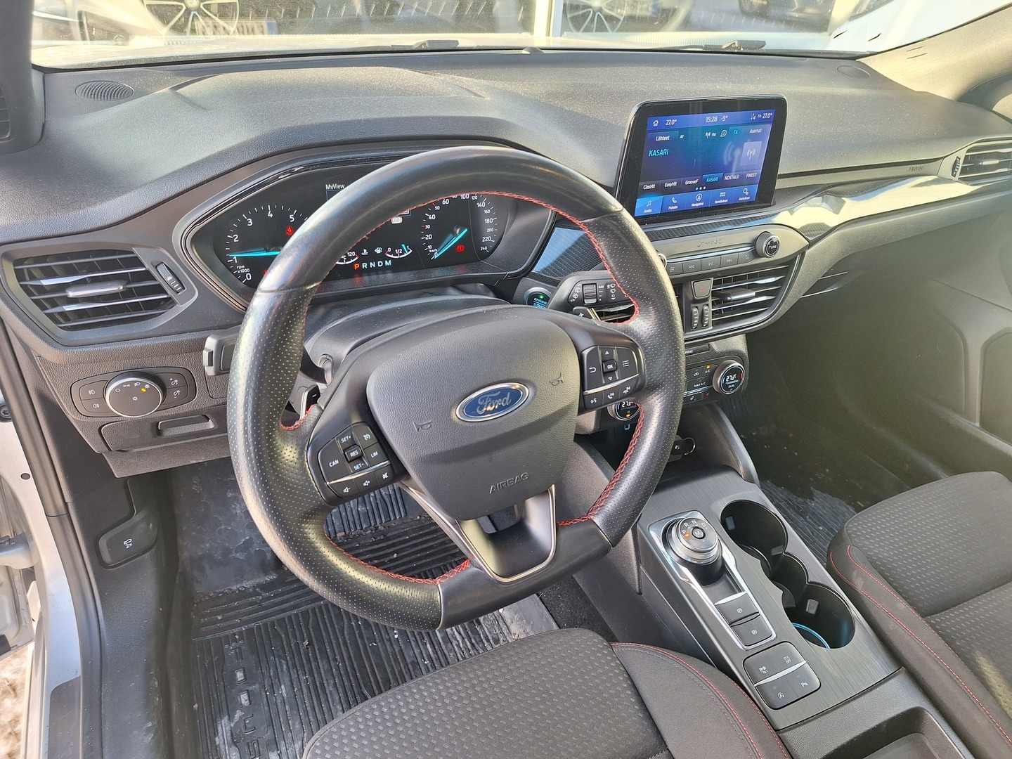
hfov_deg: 73.9
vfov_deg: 58.9
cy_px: 380
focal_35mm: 23
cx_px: 506
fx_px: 672
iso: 64
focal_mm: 5.54
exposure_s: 1/100
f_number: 1.8
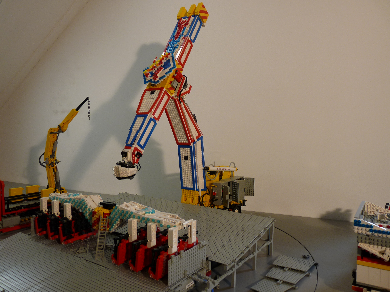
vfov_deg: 49.7
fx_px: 315
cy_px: 146
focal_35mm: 28
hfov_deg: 63.4
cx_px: 195
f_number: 2.8
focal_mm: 5
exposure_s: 1/60
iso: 100
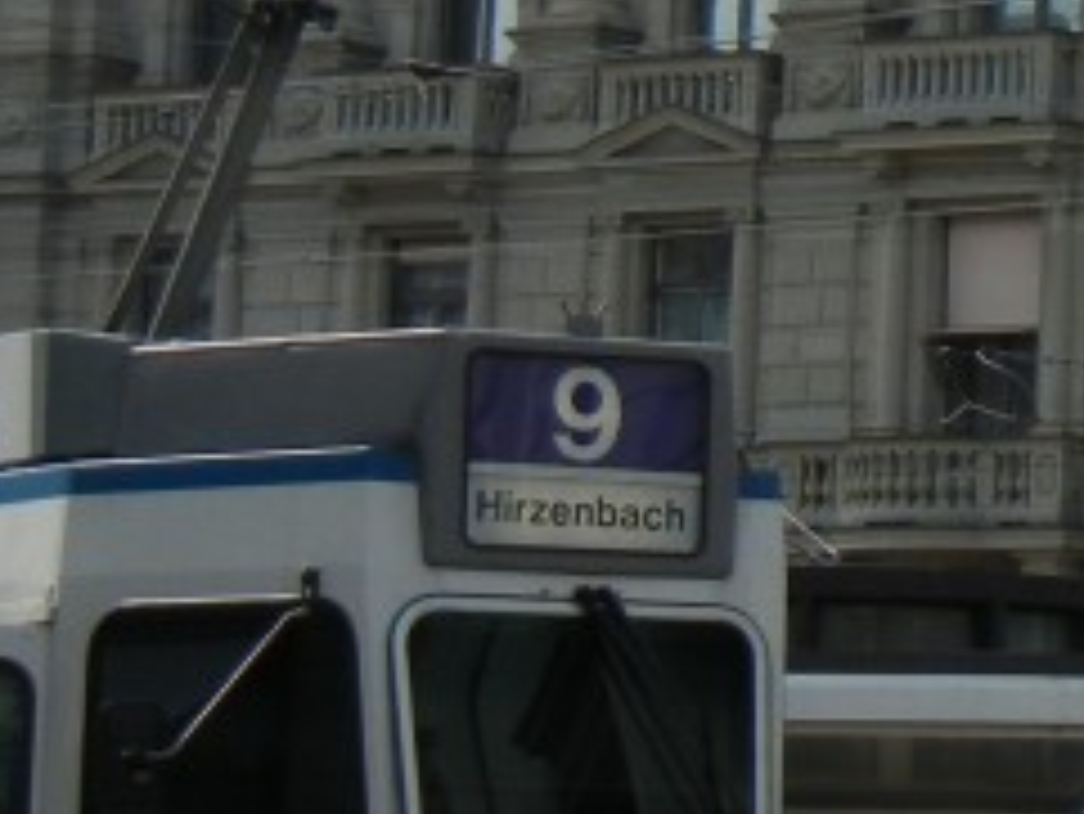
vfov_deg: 6.7
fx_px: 6924
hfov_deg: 8.5
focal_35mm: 221
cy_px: -157
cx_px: 2065
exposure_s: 1/728
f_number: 3.9
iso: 160
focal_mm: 9.3
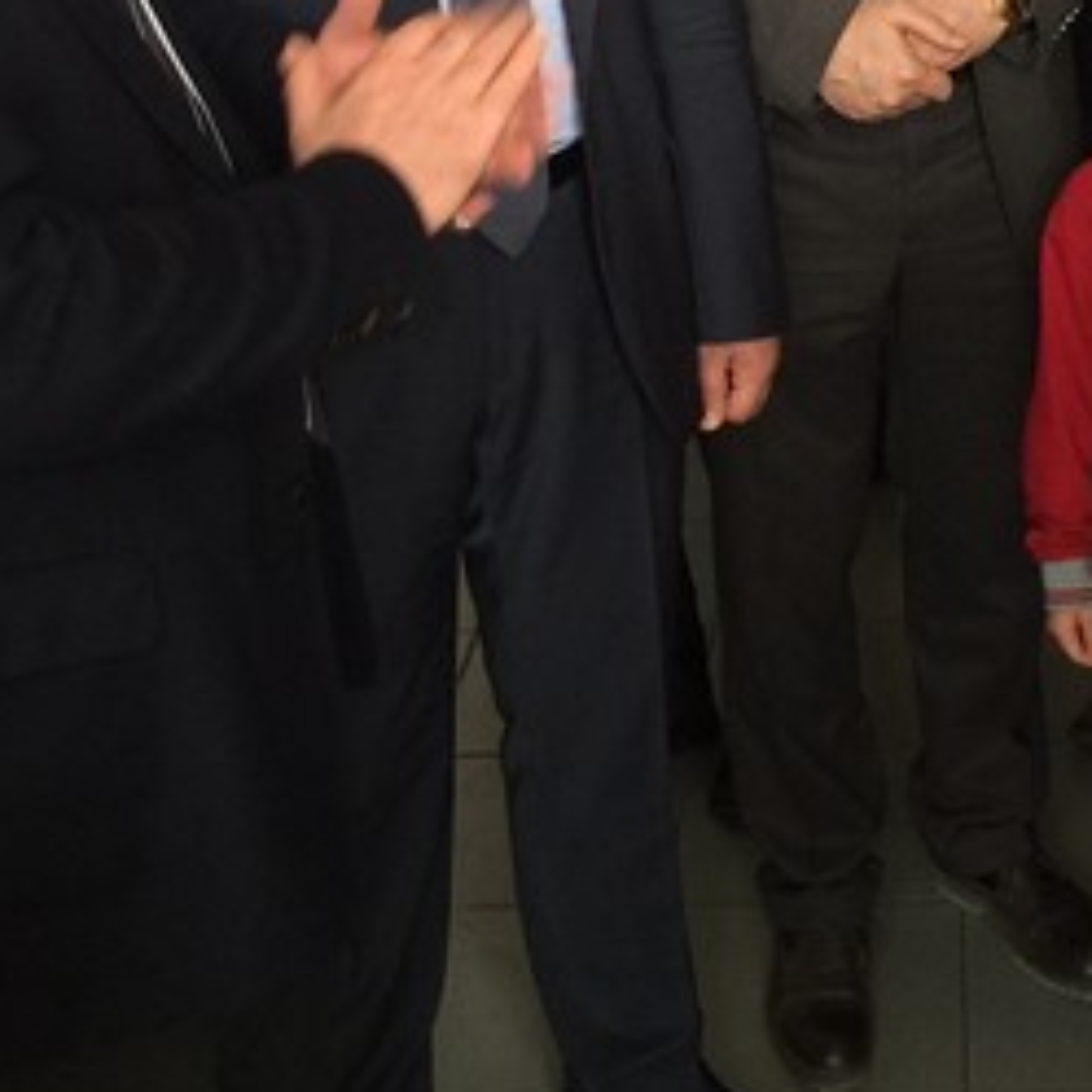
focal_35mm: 69
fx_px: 2463
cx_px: 675
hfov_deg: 24.9
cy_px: 110
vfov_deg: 24.3
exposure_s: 1/17
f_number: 2.2
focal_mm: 4.15
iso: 80
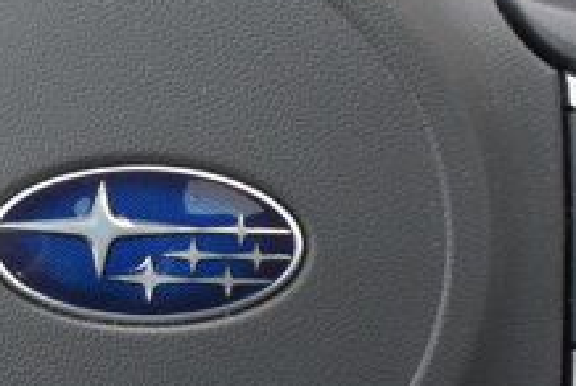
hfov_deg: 9.1
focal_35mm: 225
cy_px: 143
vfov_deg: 6.1
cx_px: 148
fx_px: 3605
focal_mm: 32
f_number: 6.3
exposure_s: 1/15
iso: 400
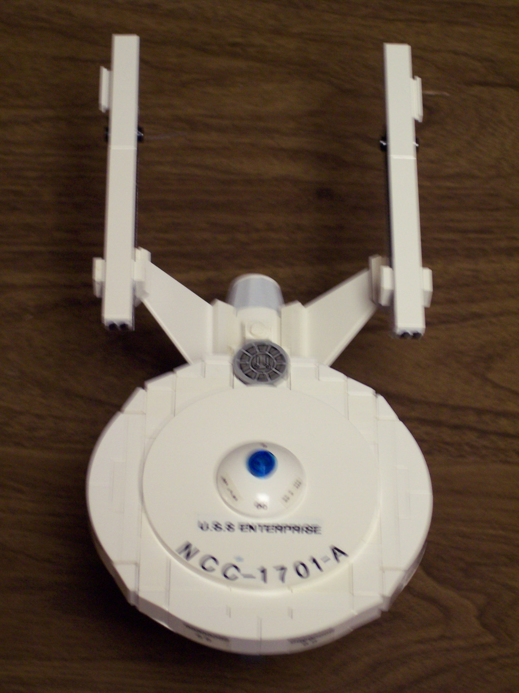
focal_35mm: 117
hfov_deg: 12.7
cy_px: 346
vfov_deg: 16.8
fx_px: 2339
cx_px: 260
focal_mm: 24
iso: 200
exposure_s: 1/8
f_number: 4.8
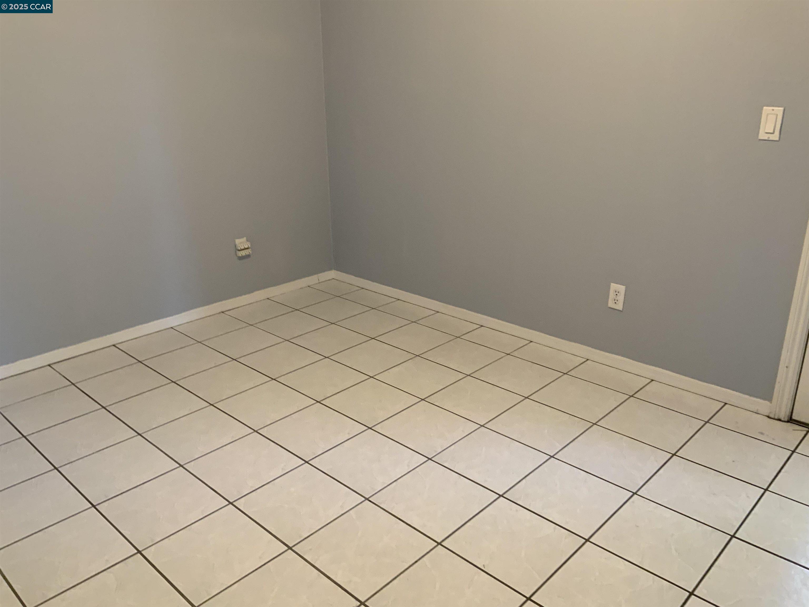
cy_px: 304
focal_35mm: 29
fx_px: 678
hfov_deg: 61.7
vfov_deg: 48.2
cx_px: 404
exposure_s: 1/60
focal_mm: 3
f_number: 1.8
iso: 125
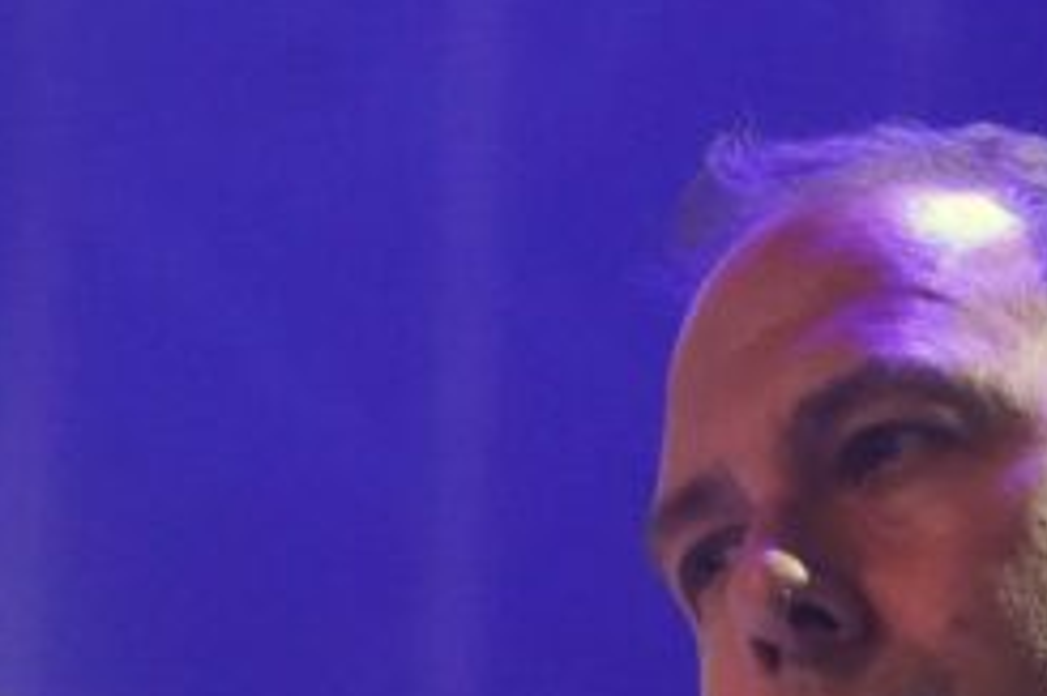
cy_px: 521
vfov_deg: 1.2
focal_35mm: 1111
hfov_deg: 1.9
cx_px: 697
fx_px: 32289
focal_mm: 236
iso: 6400
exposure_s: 1/400
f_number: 6.3
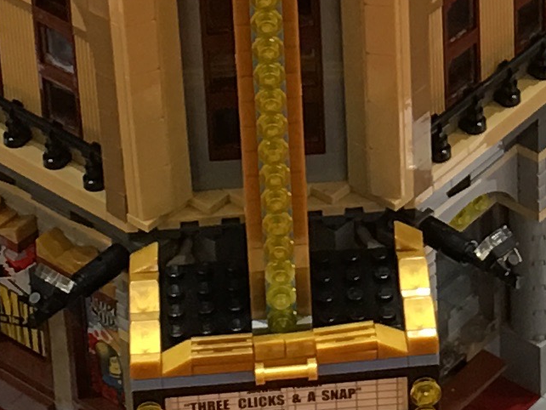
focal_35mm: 182
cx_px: 470
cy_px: -345
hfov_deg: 10.8
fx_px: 2872
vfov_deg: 7.9
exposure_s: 1/17
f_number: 2.2
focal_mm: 4.15
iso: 50
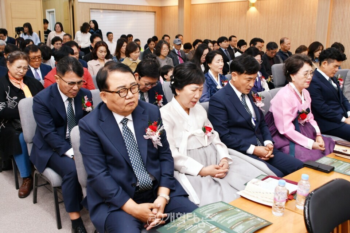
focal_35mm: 36
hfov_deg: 53.1
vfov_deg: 36.9
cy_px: 116
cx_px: 175
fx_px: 350
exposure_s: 1/60.2
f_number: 4
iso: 320
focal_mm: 18
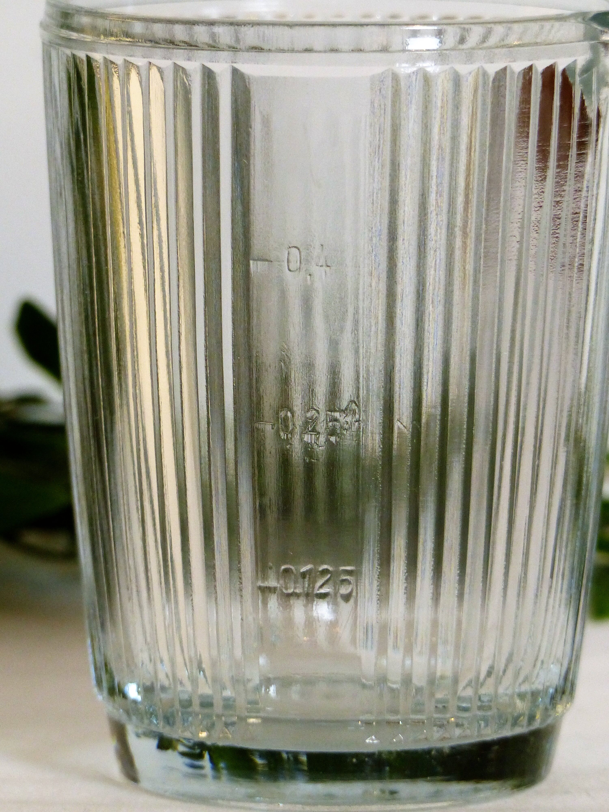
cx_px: 304
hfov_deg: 4.7
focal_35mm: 313
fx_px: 7342
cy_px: 406
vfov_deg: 6.3
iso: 400
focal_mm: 51.2
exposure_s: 1/50
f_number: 2.8
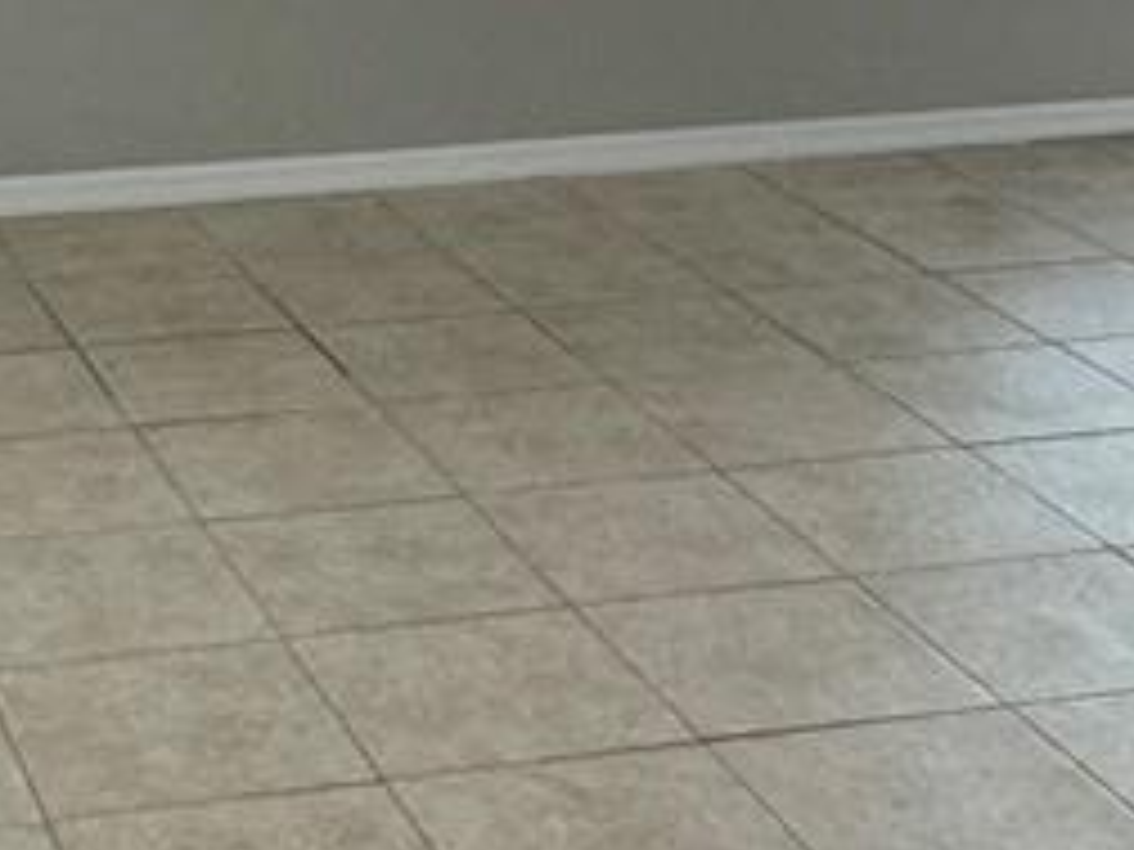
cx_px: 63
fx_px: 2916
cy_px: -148
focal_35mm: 89
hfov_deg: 21.4
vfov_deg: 16.0
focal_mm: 2.22
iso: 200
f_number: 2.2
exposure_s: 1/120
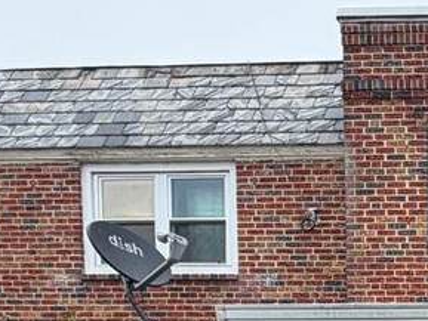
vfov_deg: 18.7
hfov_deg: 23.1
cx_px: 692
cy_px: 565
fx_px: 767
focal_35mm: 62
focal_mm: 2.22
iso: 50
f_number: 2.2
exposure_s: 1/321
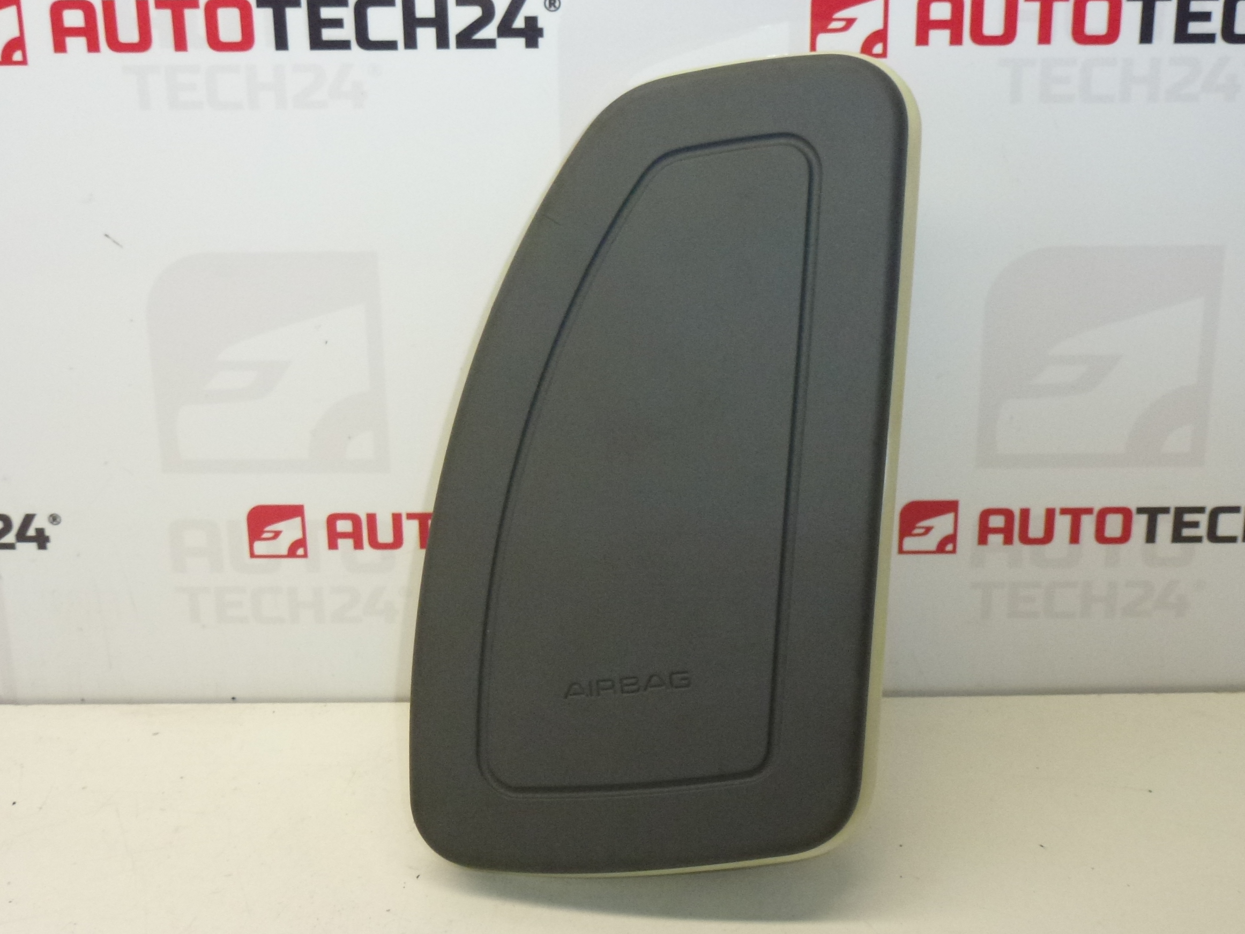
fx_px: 1942
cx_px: 660
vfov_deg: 27.0
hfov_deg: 35.5
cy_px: 481
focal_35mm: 54
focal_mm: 8.7
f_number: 4.1
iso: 400
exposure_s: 1/160
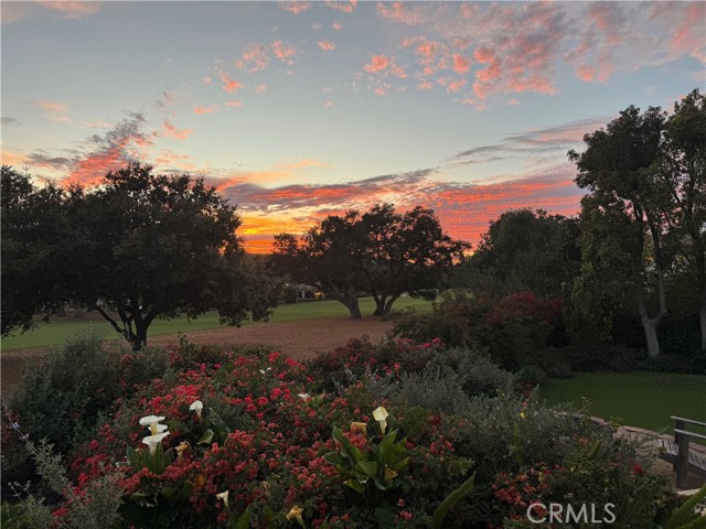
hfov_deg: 71.6
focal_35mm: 24
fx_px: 489
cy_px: 264
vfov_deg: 56.8
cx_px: 353
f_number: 1.78
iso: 50
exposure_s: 1/129
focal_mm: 6.76
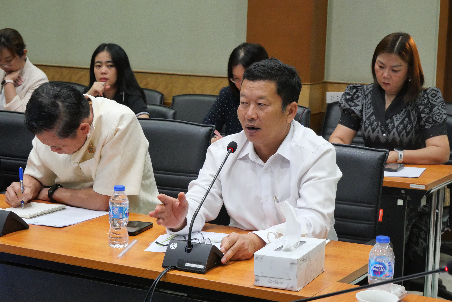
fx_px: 1018
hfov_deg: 25.0
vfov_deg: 16.9
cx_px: 226
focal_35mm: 81
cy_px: 151
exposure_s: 1/100
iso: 3200
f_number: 5.4
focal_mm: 39
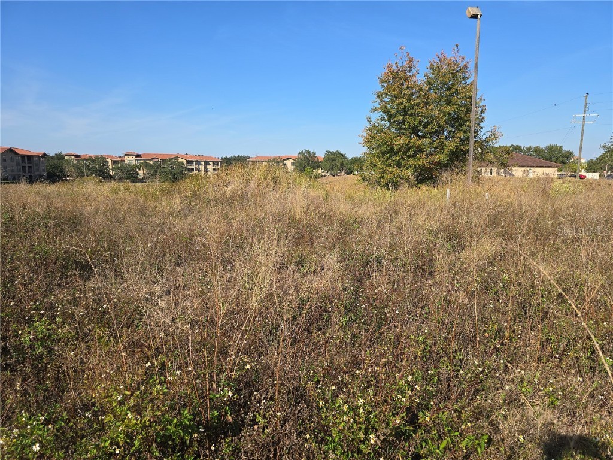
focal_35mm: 23
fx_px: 407
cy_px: 230
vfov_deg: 58.9
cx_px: 306
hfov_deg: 73.9
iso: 12
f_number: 1.7
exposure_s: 1/720
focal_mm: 6.3
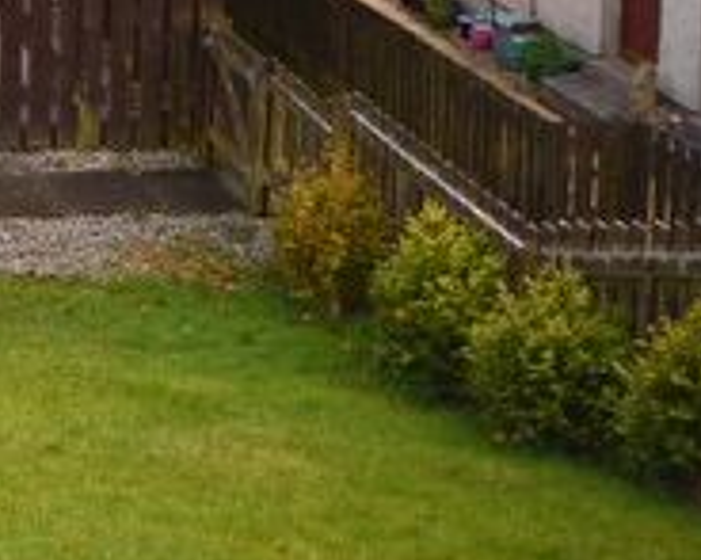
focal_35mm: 107
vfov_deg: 13.7
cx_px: -385
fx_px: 2219
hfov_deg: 16.2
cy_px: -221
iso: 100
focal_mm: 20
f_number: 5.6
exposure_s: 1/100
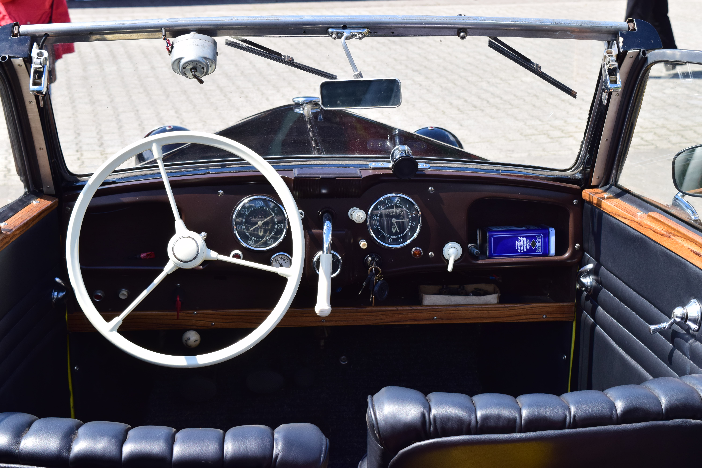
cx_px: 351
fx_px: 1345
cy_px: 234
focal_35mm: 69
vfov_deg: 19.7
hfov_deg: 29.2
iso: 400
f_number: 9
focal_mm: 46
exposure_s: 1/400
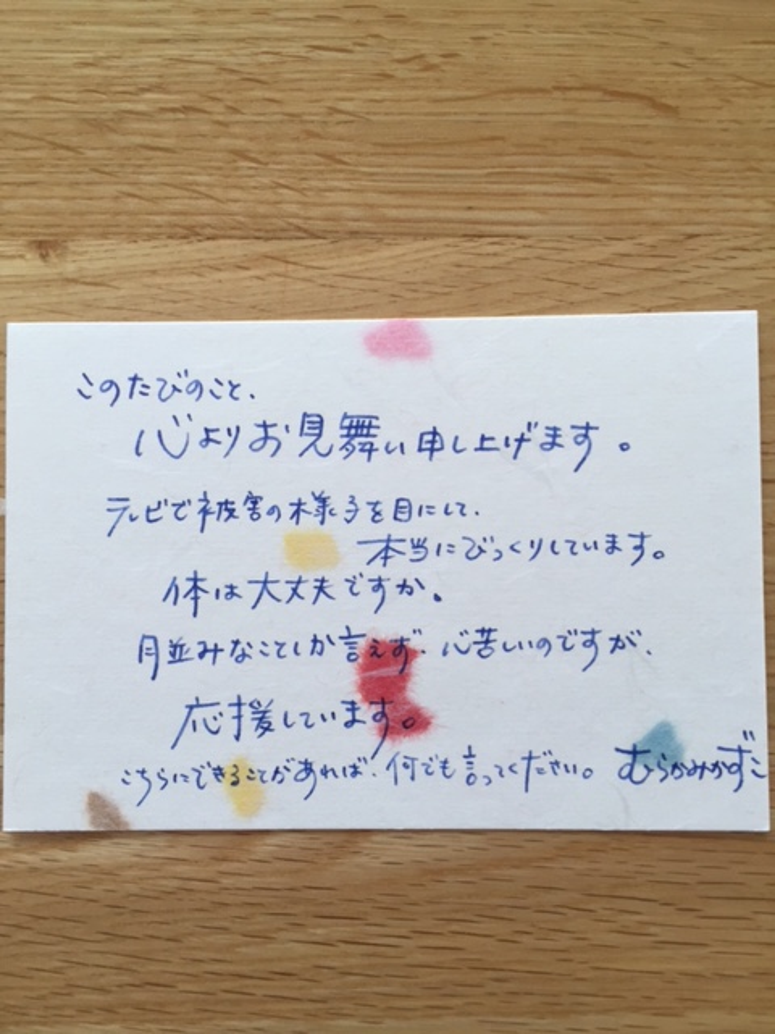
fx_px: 866
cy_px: 517
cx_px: 388
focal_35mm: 29
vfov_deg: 61.7
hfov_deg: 48.2
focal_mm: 4.15
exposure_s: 1/120
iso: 50
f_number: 2.2
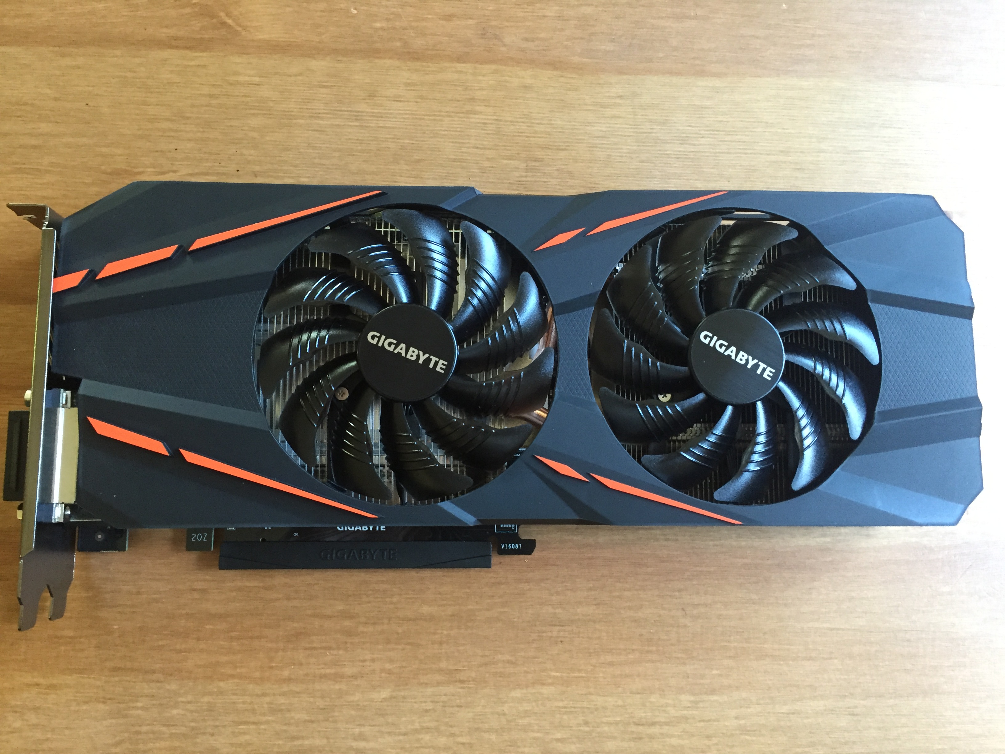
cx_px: 502
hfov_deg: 61.7
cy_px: 377
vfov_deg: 48.2
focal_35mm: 29
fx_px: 842
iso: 250
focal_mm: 4.15
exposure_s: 1/24
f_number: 2.2
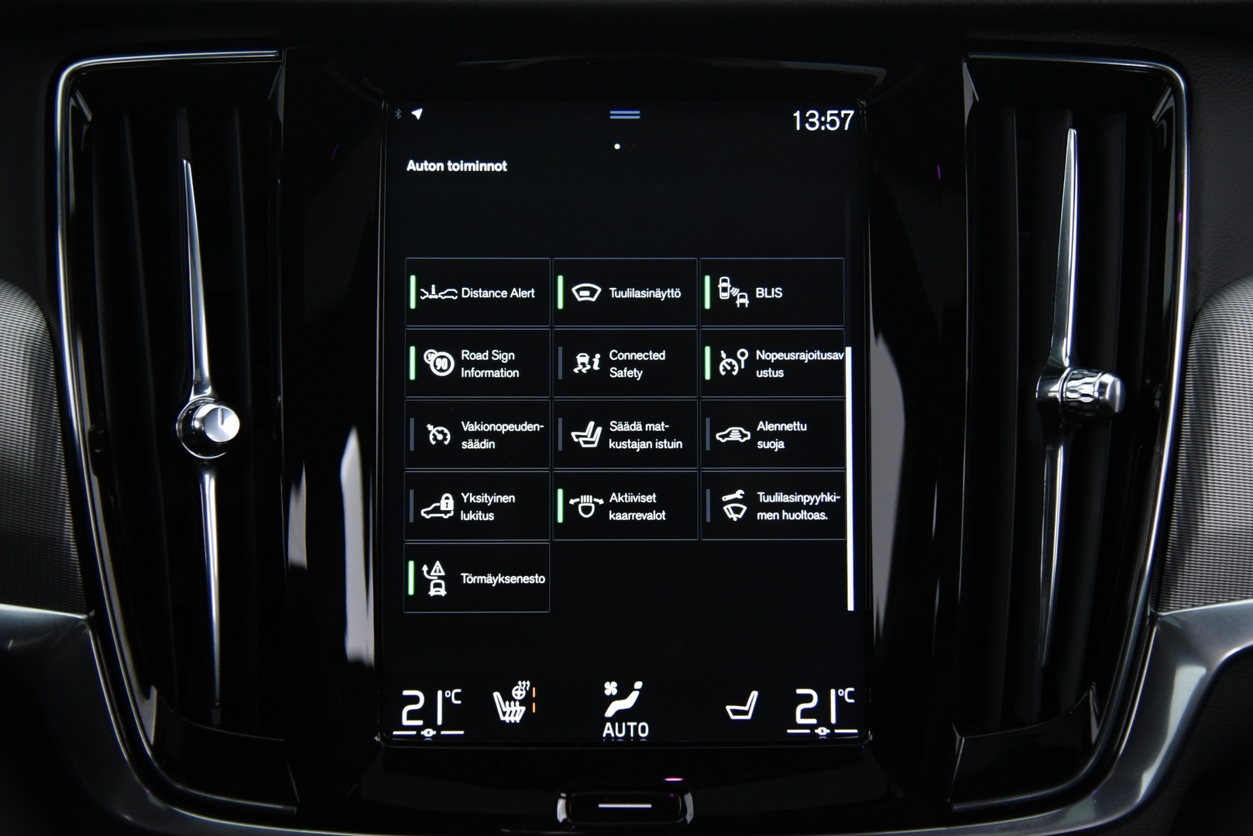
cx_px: 626
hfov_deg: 44.5
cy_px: 418
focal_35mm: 44
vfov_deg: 30.5
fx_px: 1532
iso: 4000
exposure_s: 1/50
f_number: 4
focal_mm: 44
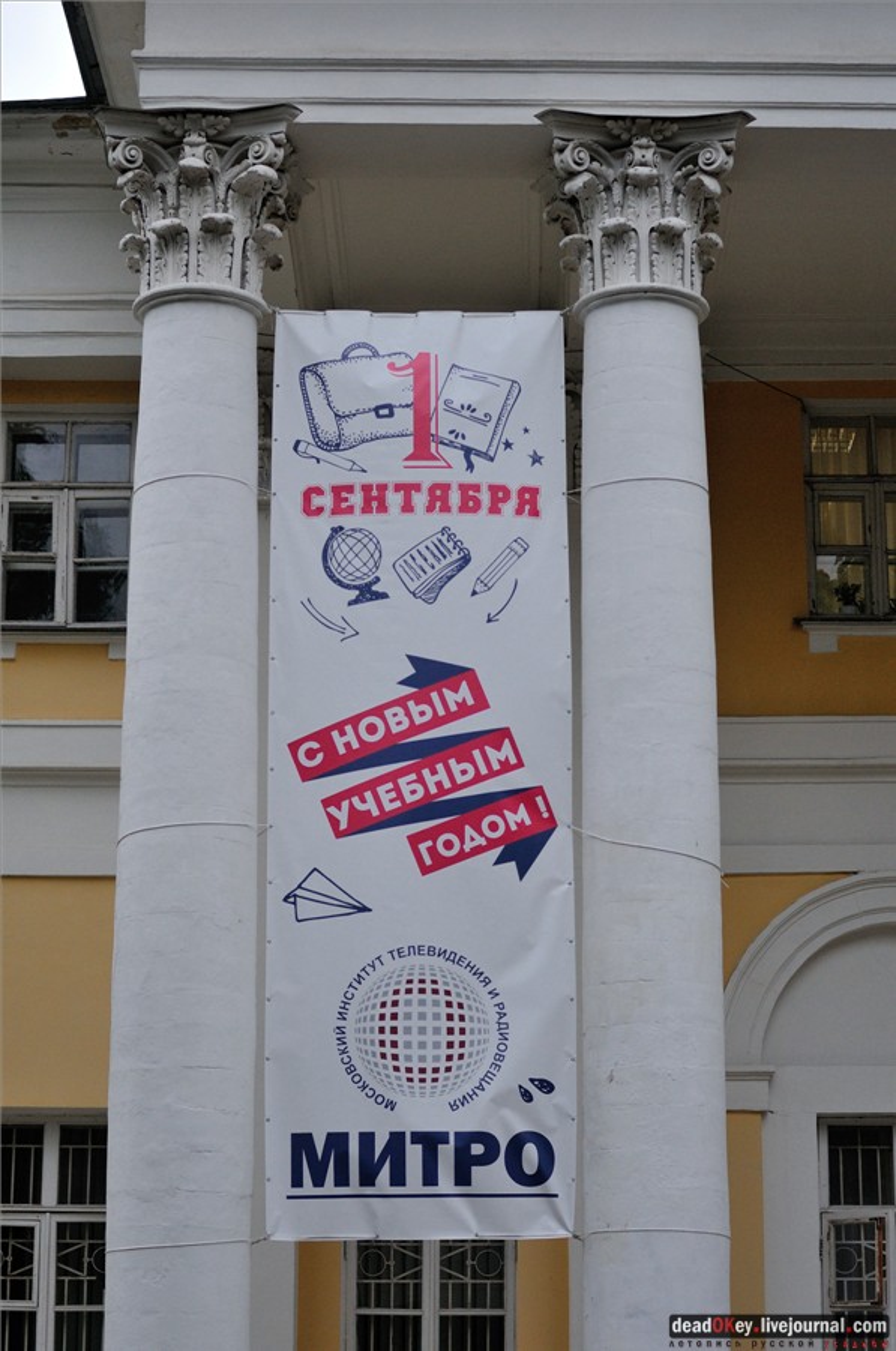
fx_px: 2810
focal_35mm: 75
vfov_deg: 27.0
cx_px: 448
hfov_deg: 18.1
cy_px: 676
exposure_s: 1/250
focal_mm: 50
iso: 640
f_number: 2.5
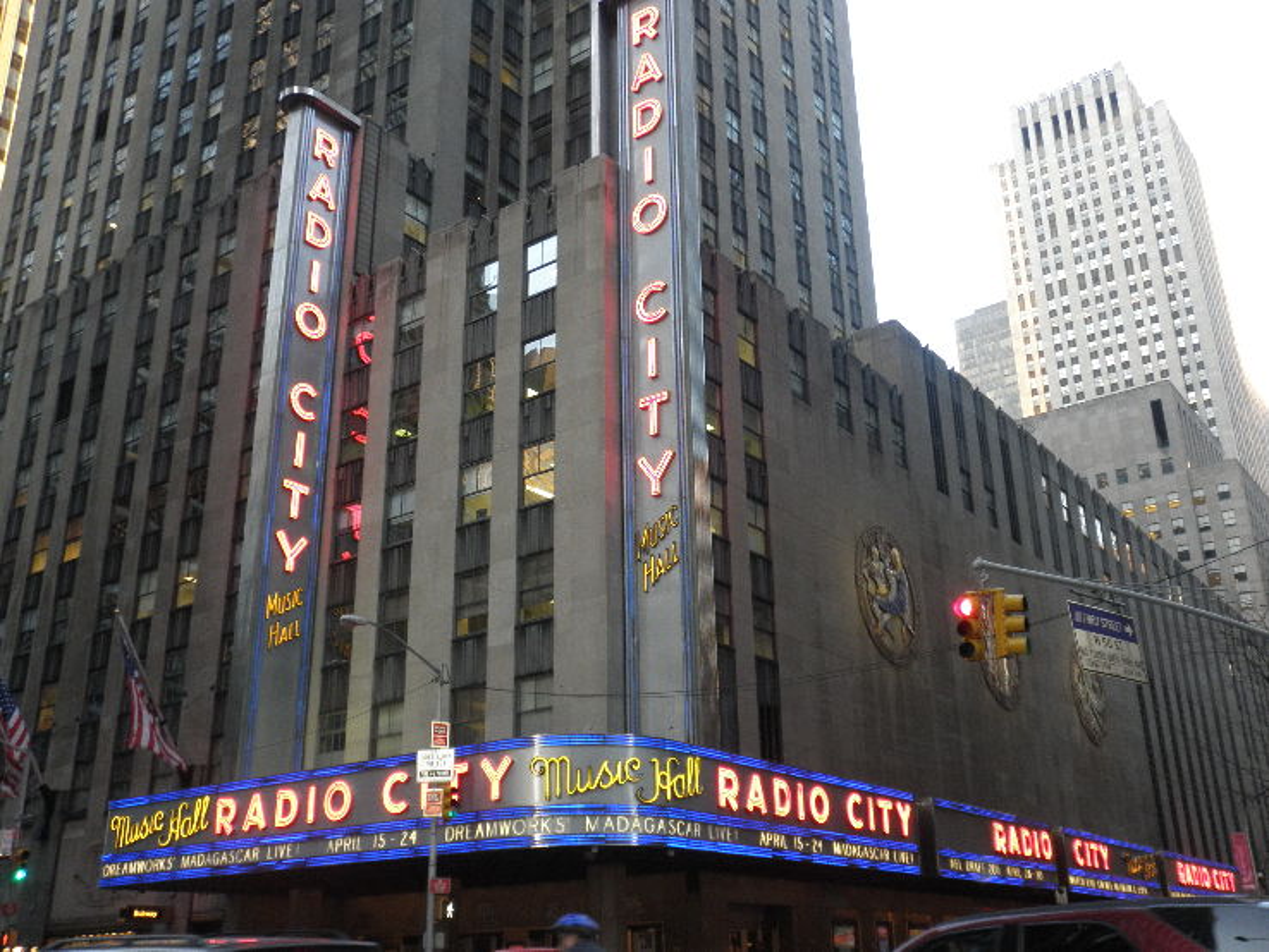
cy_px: 476
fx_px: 1283
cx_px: 634
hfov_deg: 52.6
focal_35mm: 35
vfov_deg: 40.7
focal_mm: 6.1
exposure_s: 1/60
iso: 200
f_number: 3.2
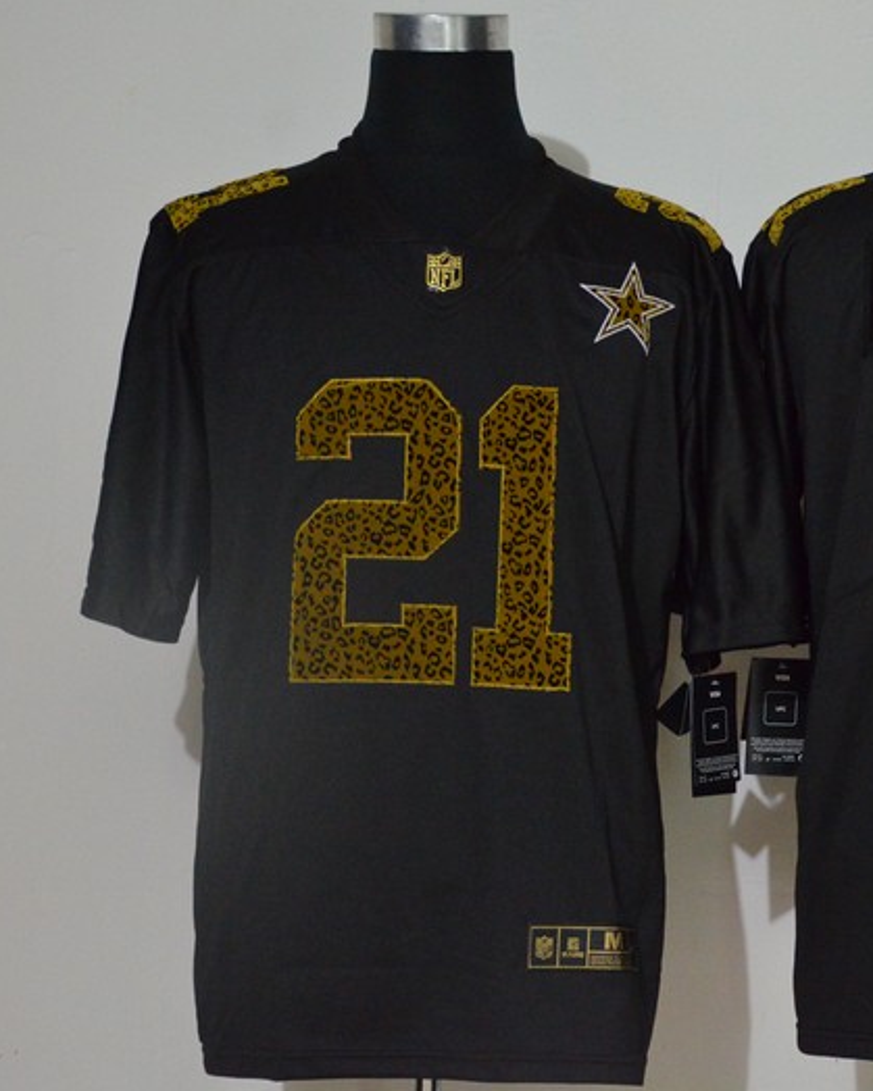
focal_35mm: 103
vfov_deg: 18.6
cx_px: 725
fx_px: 3328
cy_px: 548
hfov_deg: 14.8
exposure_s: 1/20
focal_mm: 48
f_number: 4.5
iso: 4000
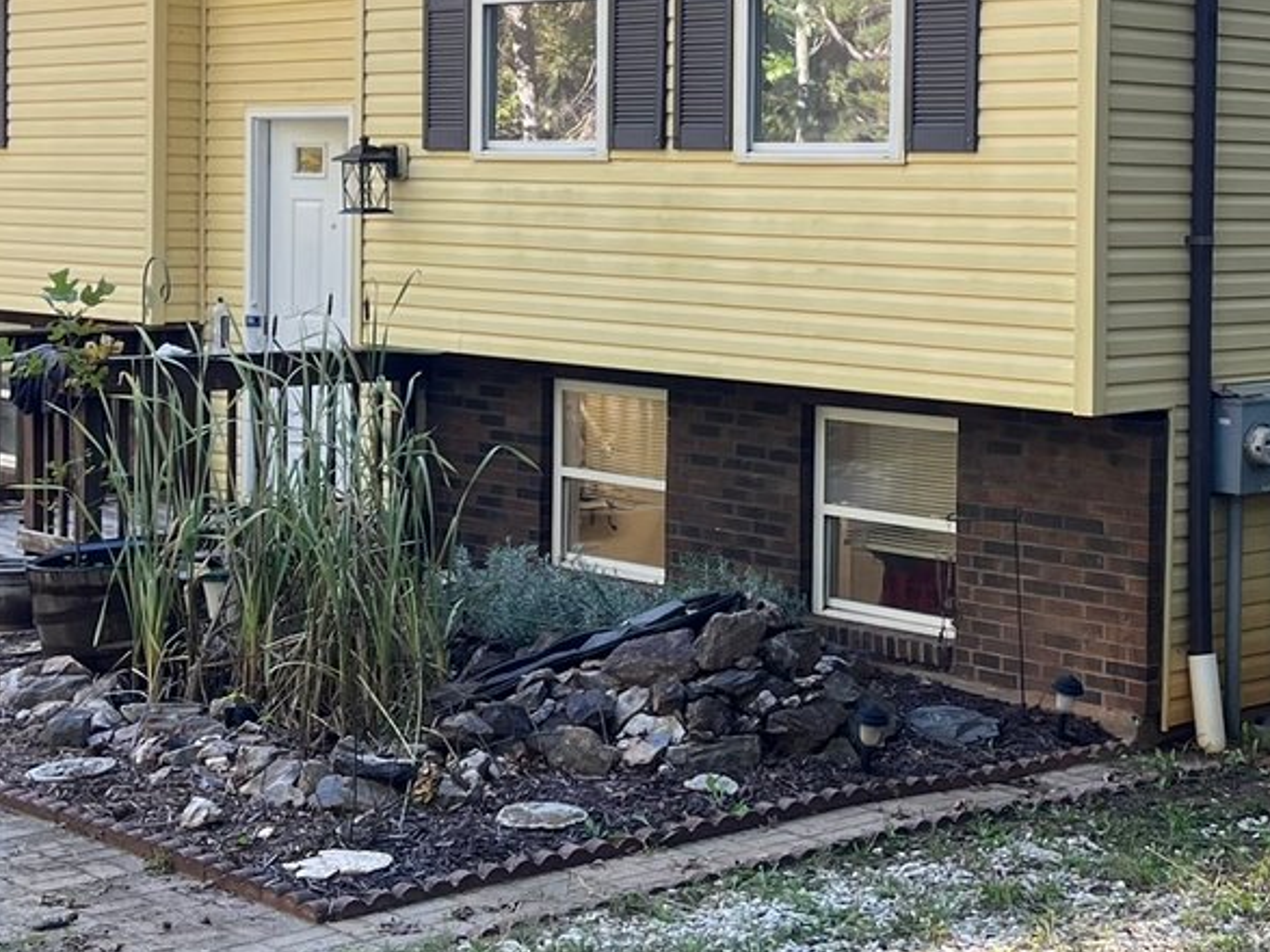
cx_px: 940
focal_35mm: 67
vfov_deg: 21.8
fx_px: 2458
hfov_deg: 28.6
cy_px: 285
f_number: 1.6
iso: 32
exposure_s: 1/129
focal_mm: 5.1
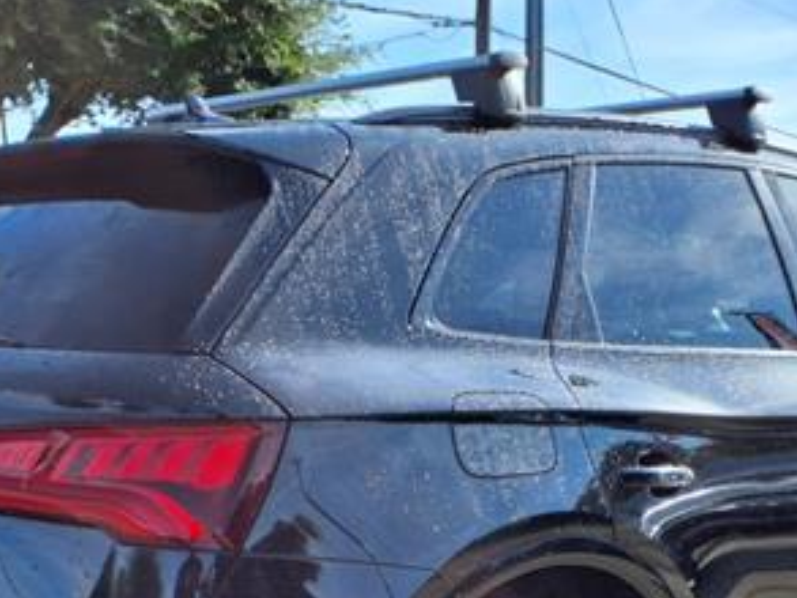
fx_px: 1359
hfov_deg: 32.7
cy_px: 557
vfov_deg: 24.0
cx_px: 408
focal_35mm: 59
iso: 40
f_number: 1.9
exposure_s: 1/1111
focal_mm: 3.58
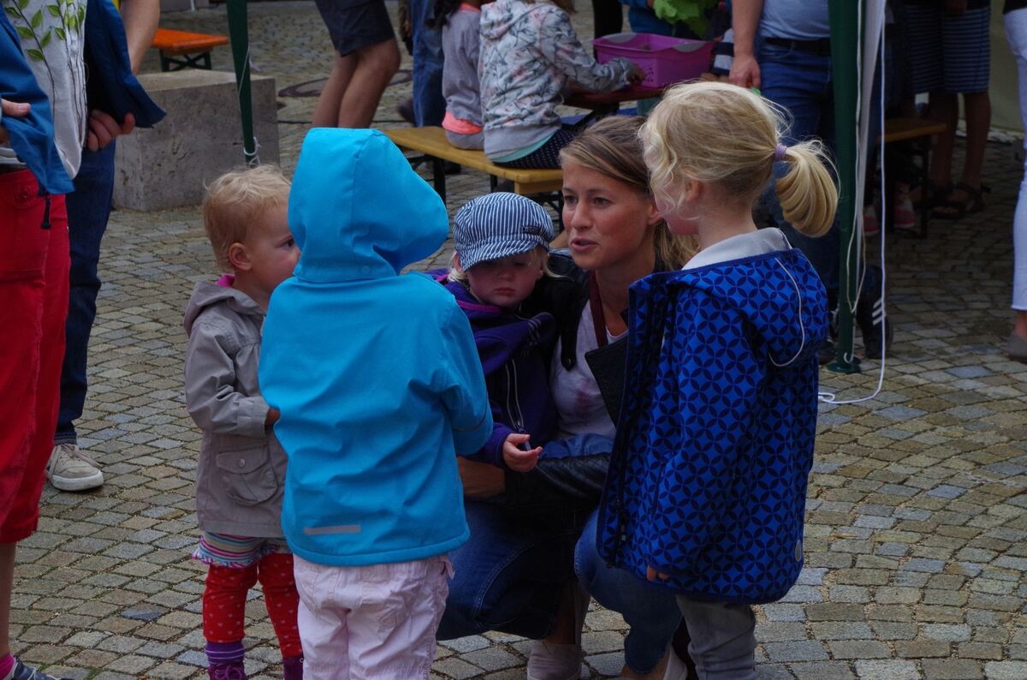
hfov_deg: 24.8
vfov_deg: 16.6
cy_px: 340
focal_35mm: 82
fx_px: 2334
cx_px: 514
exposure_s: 1/100
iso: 1600
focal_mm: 55
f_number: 9
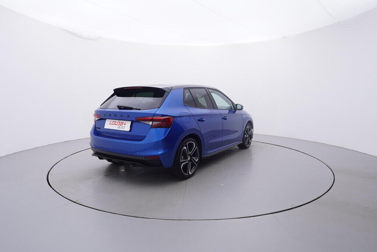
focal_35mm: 22
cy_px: 126
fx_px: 236
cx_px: 188
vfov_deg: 56.2
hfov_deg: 77.3
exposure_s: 1/80
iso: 200
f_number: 5
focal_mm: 15
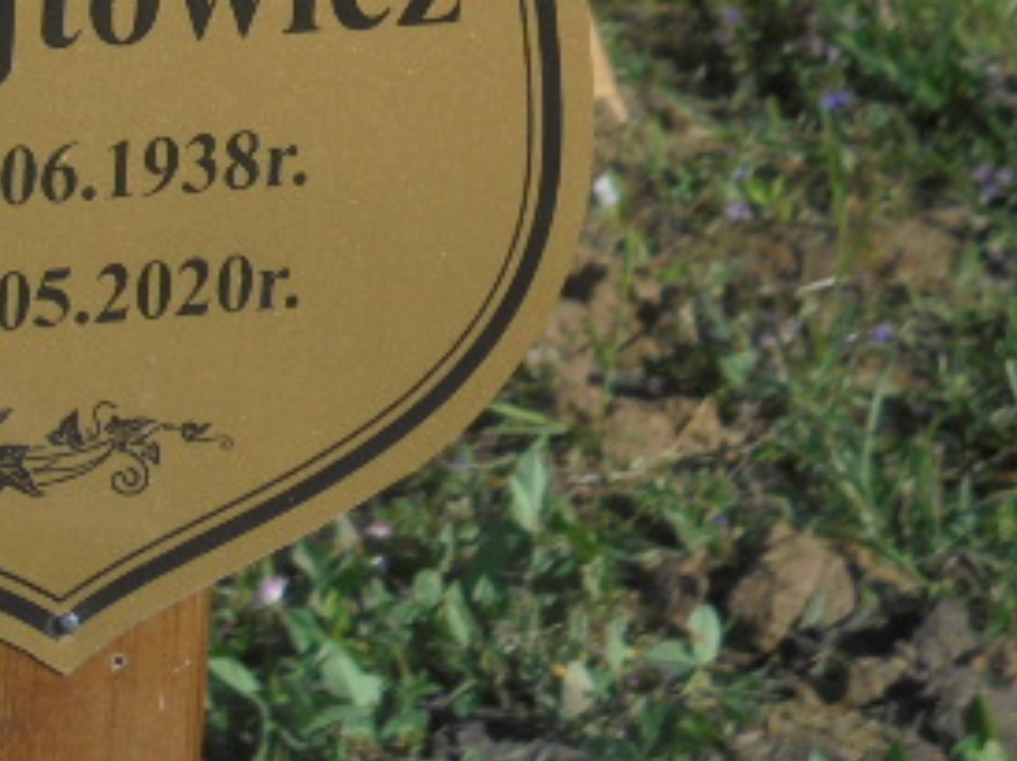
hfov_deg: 7.9
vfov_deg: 5.9
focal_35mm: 250
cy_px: -33
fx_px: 7338
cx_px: -163
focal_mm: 19.2
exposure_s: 1/640
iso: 100
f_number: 5.1
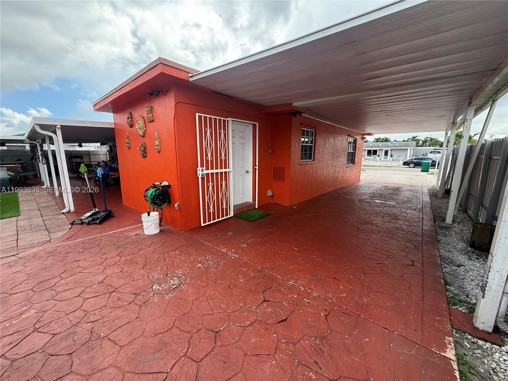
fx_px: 205
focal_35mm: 14
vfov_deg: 85.7
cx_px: 254
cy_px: 190
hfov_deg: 102.1
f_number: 2.2
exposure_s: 1/326
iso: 64
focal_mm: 2.22
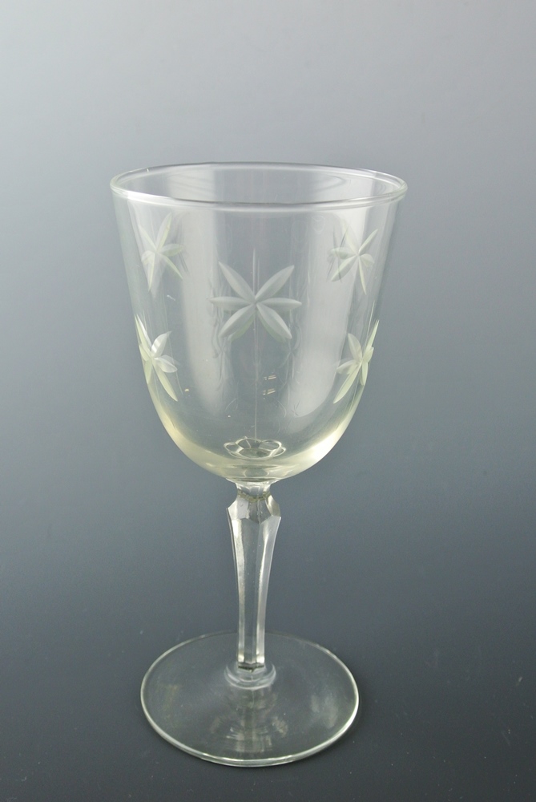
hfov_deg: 28.7
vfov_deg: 41.9
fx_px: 1047
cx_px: 268
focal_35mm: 47
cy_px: 401
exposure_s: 1/100
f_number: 4.5
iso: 400
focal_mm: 17.5
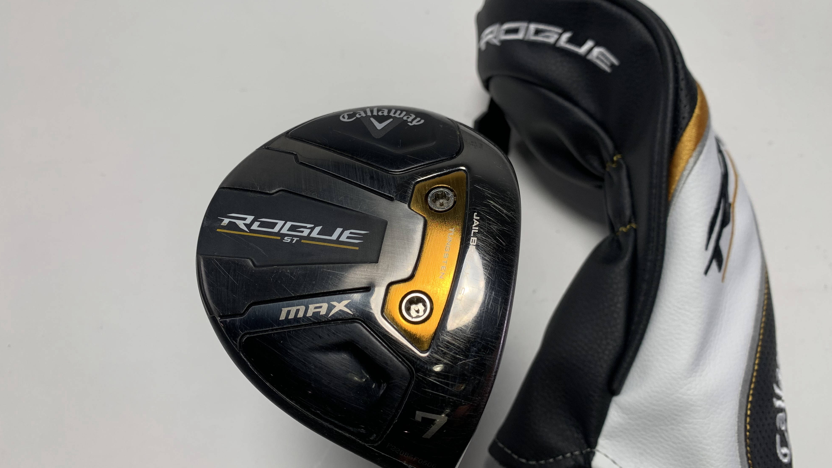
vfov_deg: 40.2
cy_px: 223
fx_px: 640
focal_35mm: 29
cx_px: 423
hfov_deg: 66.1
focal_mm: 4.25
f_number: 1.8
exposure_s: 1/337
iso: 25
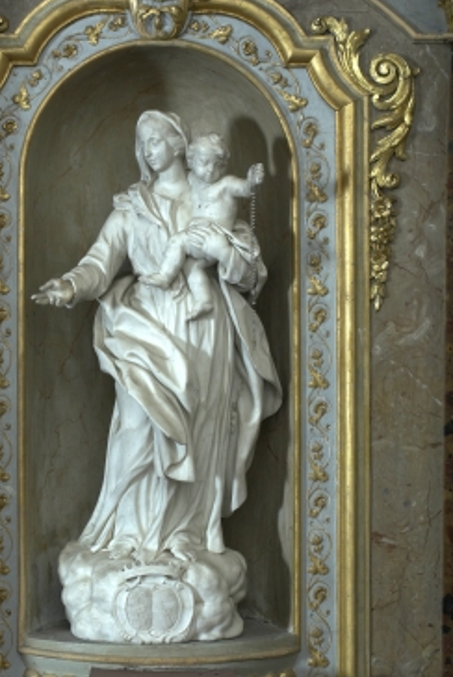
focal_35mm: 80
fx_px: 1507
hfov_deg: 17.0
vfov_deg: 25.3
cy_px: 358
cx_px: 142
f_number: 14
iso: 100
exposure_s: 1/60
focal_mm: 38
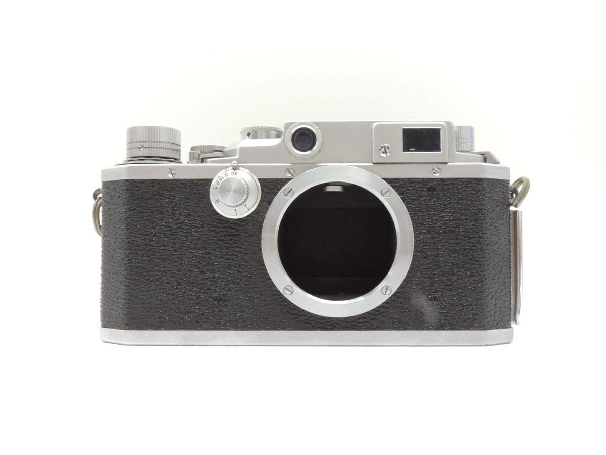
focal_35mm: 33
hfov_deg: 55.4
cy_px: 228
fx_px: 578
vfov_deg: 42.9
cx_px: 303
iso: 400
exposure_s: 1/15
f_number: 7.1
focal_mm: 5.8
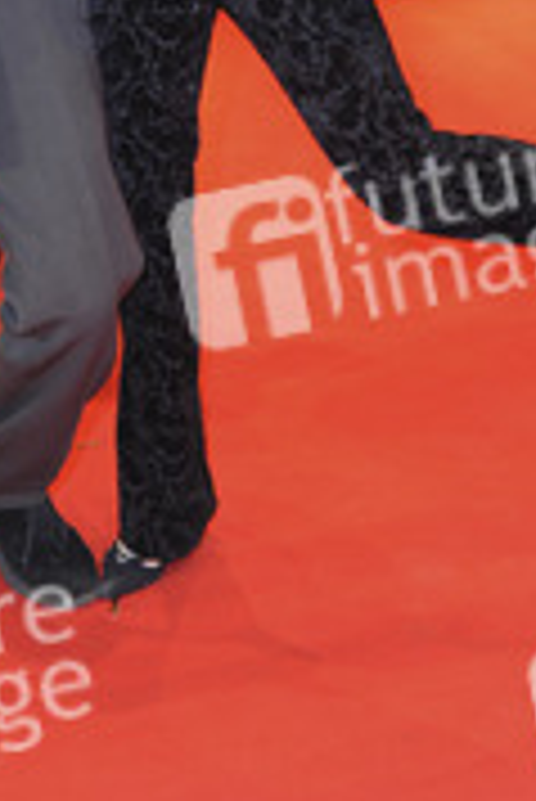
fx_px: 2251
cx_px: -9
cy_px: 18
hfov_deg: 13.4
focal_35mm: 101
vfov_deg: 19.7
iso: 1000
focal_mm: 45
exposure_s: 1/160
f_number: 5
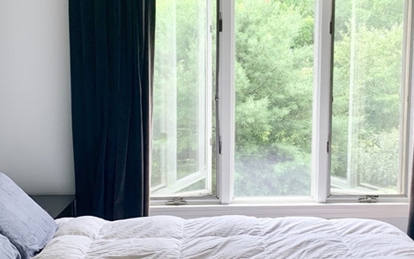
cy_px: 138
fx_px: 677
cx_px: 301
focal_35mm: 60
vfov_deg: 21.6
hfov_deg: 33.4
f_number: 1.8
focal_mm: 4.25
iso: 50
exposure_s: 1/120
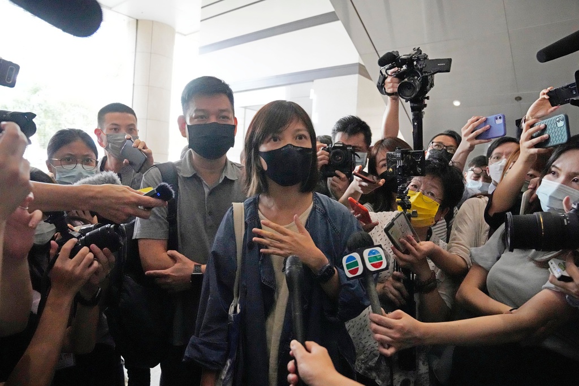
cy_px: 193
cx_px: 290
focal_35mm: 24
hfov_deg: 73.7
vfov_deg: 53.1
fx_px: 386
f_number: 4.5
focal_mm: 24
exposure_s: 1/1000
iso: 12800
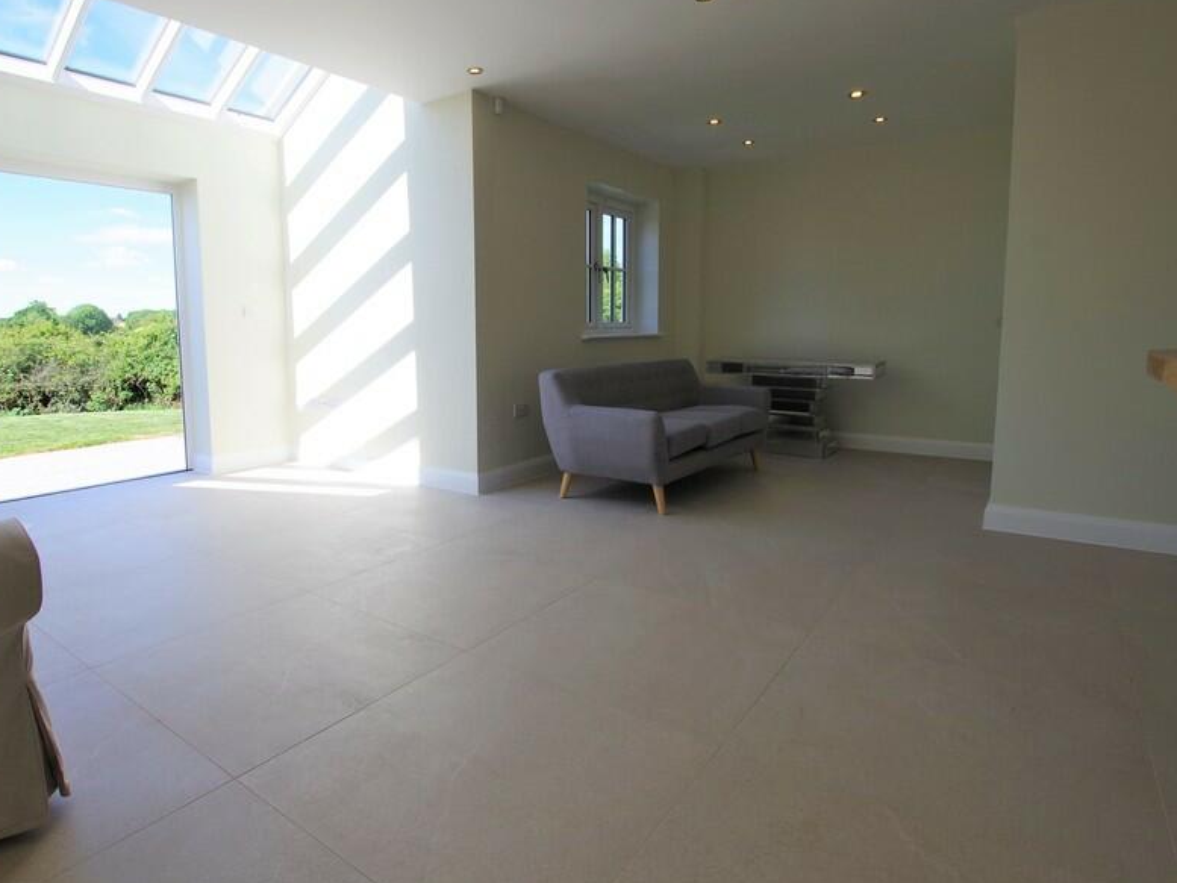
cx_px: 464
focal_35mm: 19
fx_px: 646
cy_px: 401
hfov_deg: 83.5
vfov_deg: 68.6
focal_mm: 10
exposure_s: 1/200
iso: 200
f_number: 7.1
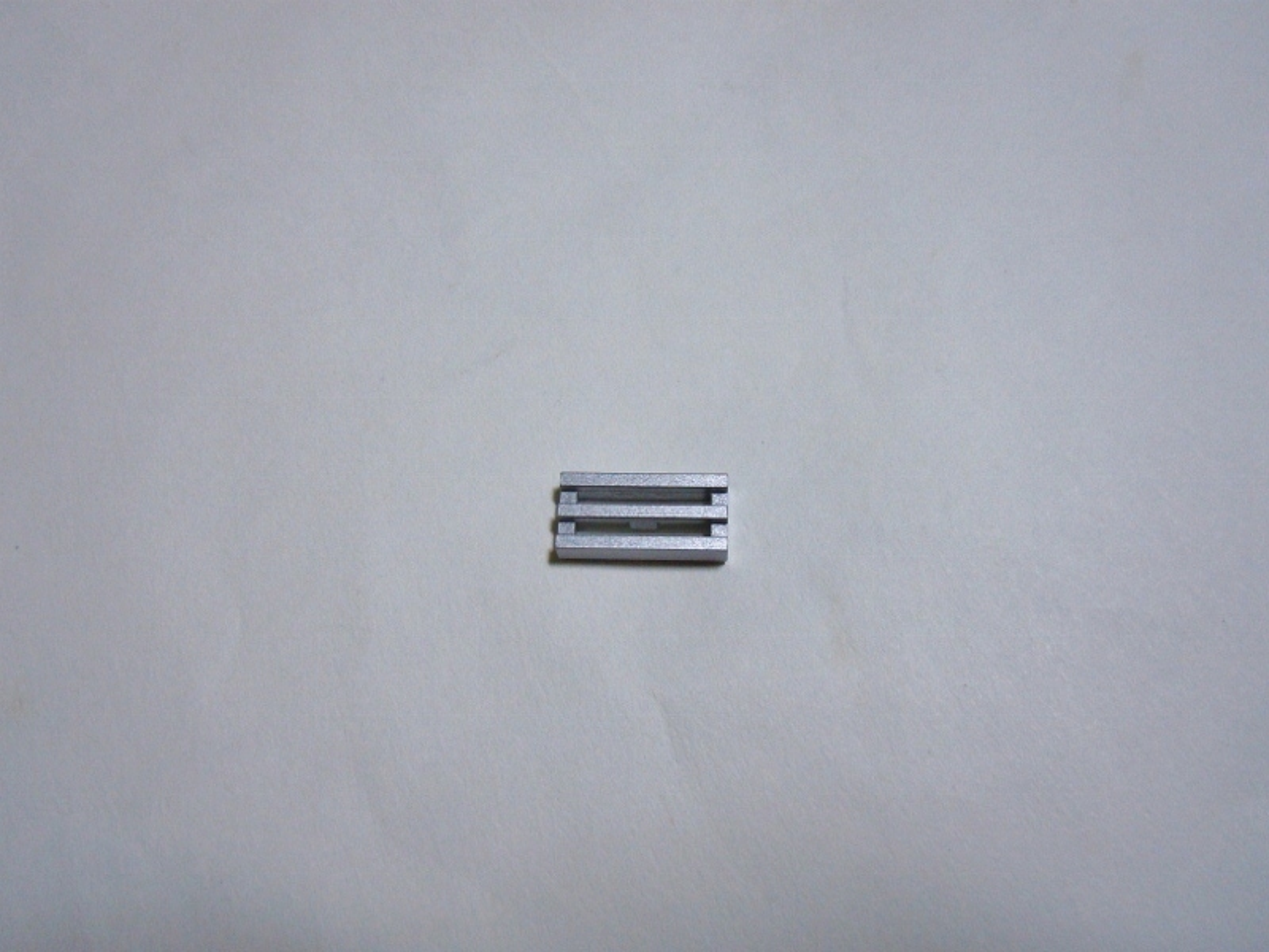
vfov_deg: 46.8
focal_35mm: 30
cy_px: 476
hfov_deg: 60.0
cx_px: 634
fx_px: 1100
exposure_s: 1/100
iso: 400
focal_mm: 5.4
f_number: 3.5
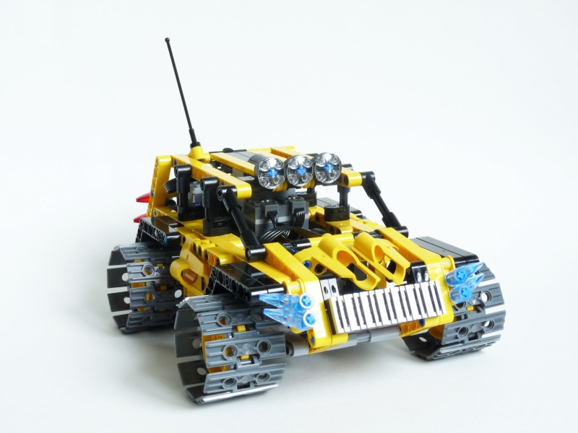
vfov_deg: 24.0
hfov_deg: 31.7
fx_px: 1019
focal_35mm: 61
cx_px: 289
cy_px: 216
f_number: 8
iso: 100
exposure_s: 1/3.2
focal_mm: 10.8
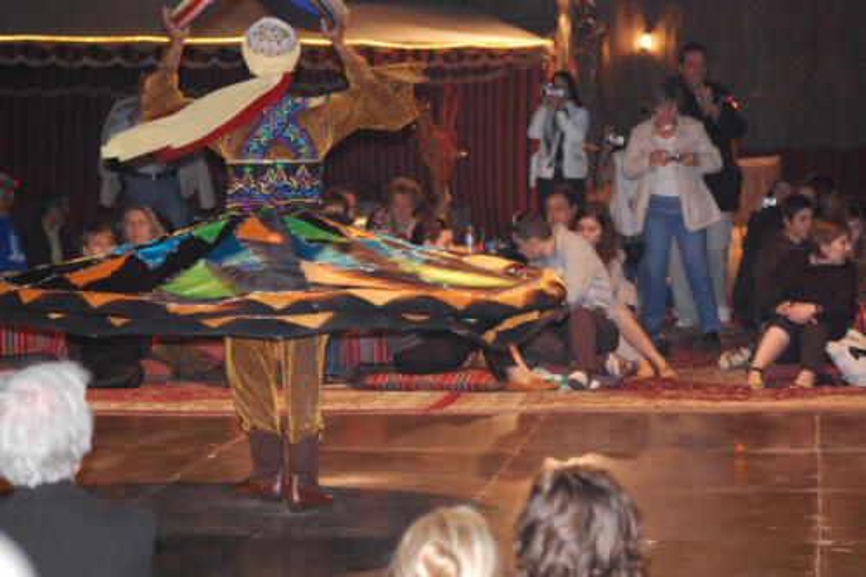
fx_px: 2958
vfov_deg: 11.1
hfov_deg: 16.7
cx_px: 433
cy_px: 288
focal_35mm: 123
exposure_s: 1/60
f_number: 4
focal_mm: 82
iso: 1600
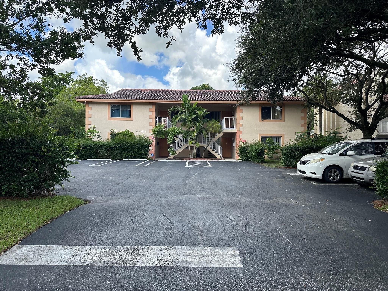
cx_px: 194
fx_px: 269
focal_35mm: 24
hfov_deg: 71.6
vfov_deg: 56.8
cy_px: 146
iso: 80
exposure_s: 1/1304
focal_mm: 6.86
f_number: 1.78
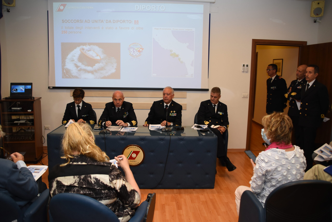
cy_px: 111
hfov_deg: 67.4
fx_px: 249
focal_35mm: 27
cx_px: 166
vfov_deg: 47.9
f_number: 3.5
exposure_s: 1/200
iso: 800
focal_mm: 18
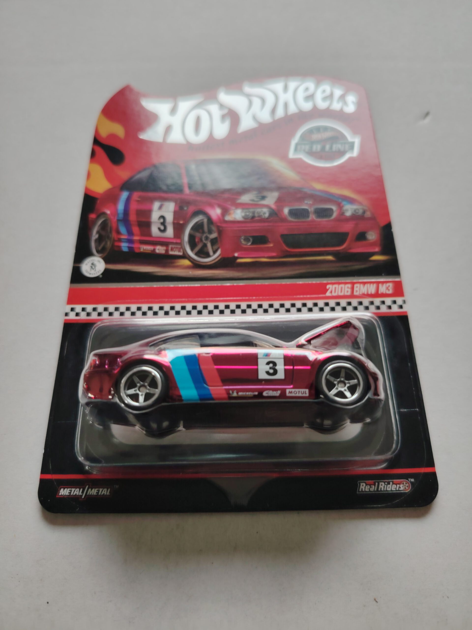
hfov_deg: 56.8
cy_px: 315
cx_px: 236
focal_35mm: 24
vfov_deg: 71.6
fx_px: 436
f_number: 1.75
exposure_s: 1/50
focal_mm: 5.25
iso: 319
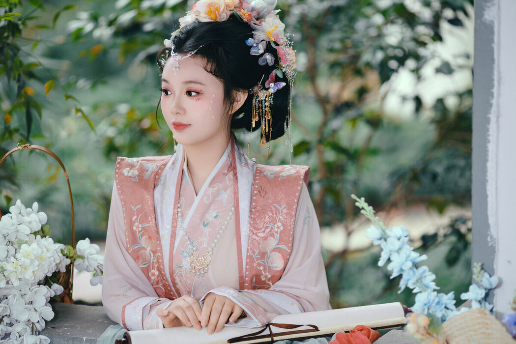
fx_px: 1935
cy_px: 172
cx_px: 258
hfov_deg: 15.2
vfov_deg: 10.2
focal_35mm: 135
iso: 1000
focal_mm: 135
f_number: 2.2
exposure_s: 1/500
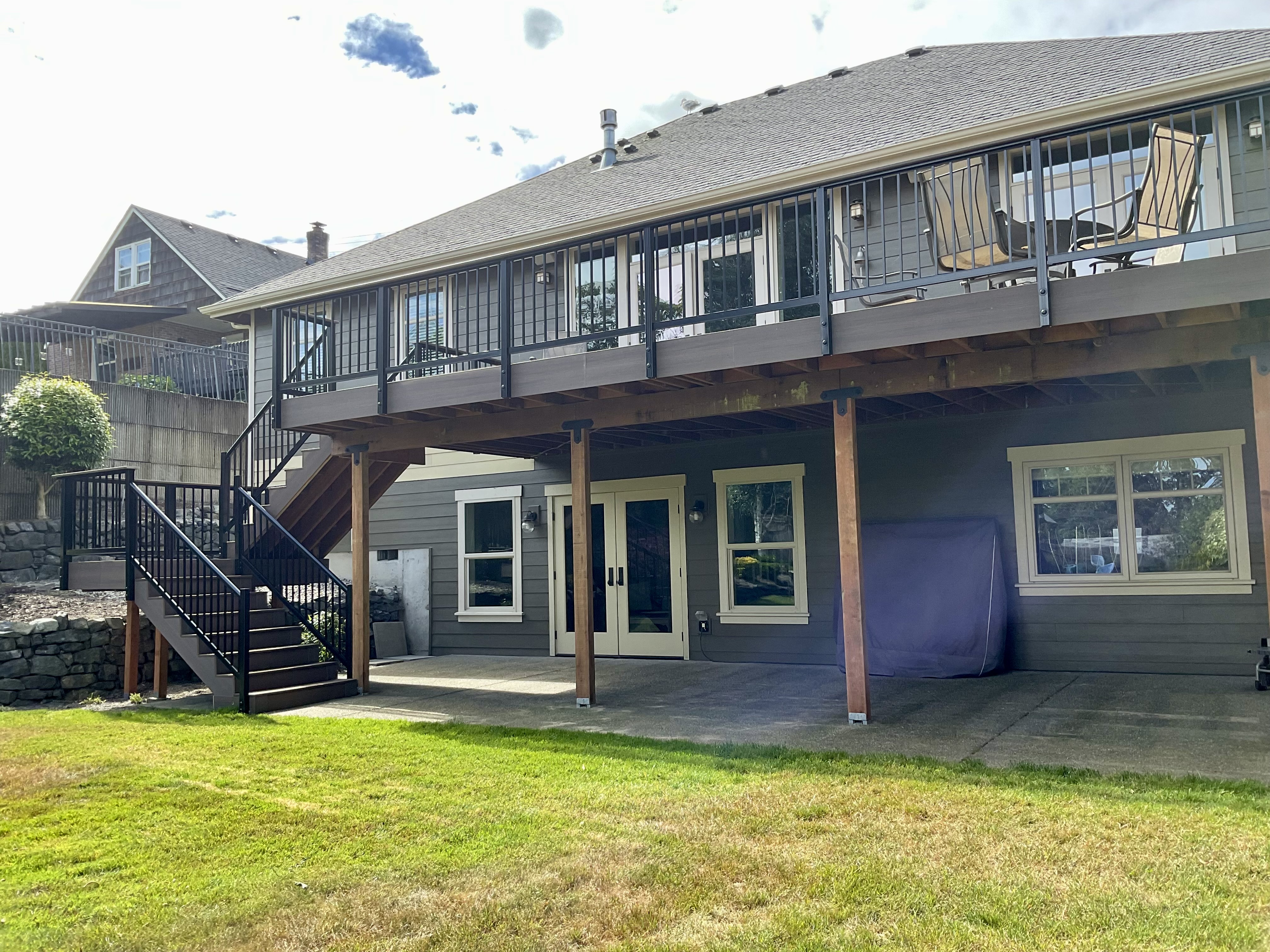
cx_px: 635
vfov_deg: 48.2
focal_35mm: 29
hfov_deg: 61.7
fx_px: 1064
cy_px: 476
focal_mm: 3
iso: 16
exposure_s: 1/534
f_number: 1.8
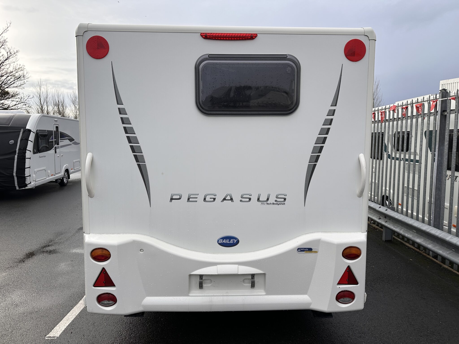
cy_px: 172
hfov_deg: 71.6
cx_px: 230
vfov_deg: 56.8
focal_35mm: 24
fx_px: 318
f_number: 1.78
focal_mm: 6.86
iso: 80
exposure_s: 1/1393
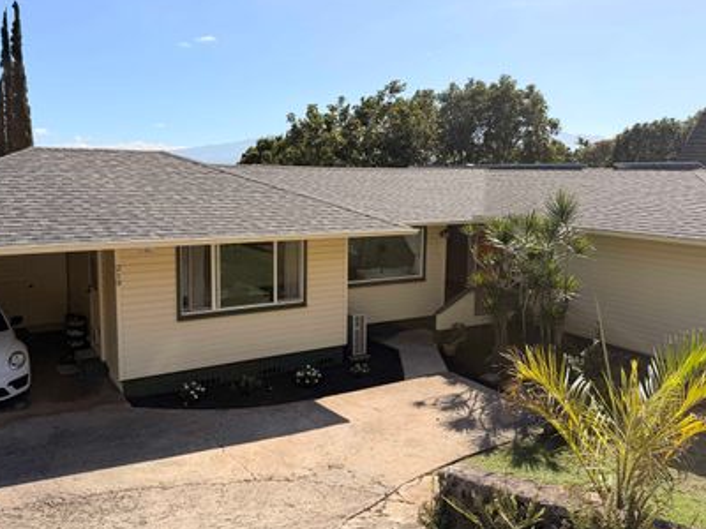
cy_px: 251
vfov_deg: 46.8
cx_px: 332
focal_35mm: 30
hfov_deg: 59.9
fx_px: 612
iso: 80
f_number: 1.78
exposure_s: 1/6711
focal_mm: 6.76
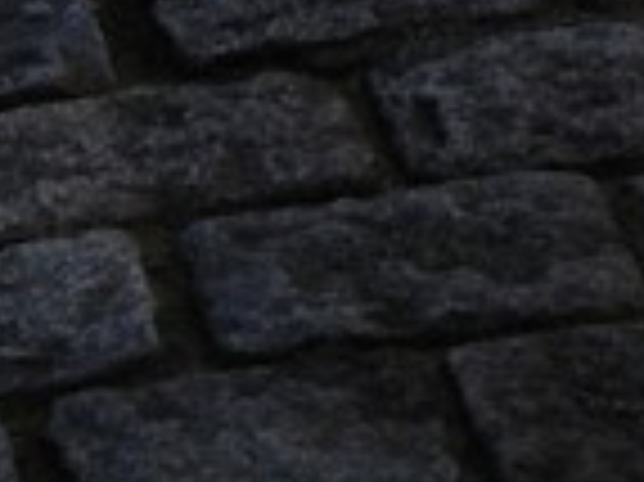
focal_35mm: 388
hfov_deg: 5.1
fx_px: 7212
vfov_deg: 3.2
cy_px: -3023
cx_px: 500
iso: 200
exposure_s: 1/160
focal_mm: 36
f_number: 14
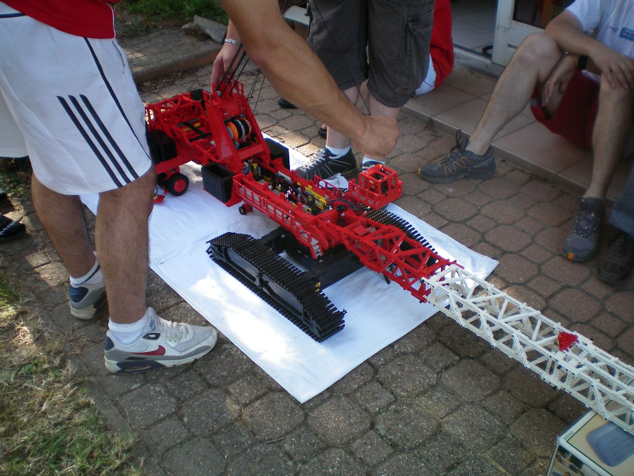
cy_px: 238
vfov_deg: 37.7
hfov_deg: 49.0
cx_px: 317
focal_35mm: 38
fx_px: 696
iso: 64
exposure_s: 1/80
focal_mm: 6.3
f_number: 3.1
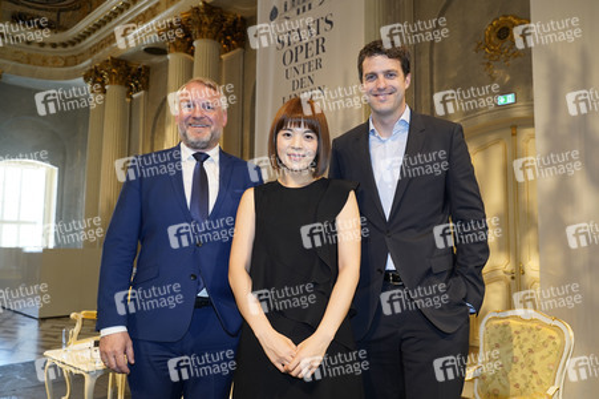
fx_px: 482
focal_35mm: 29
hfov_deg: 63.7
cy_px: 200
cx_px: 300
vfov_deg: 44.9
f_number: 5
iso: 1600
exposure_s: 1/100
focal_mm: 29
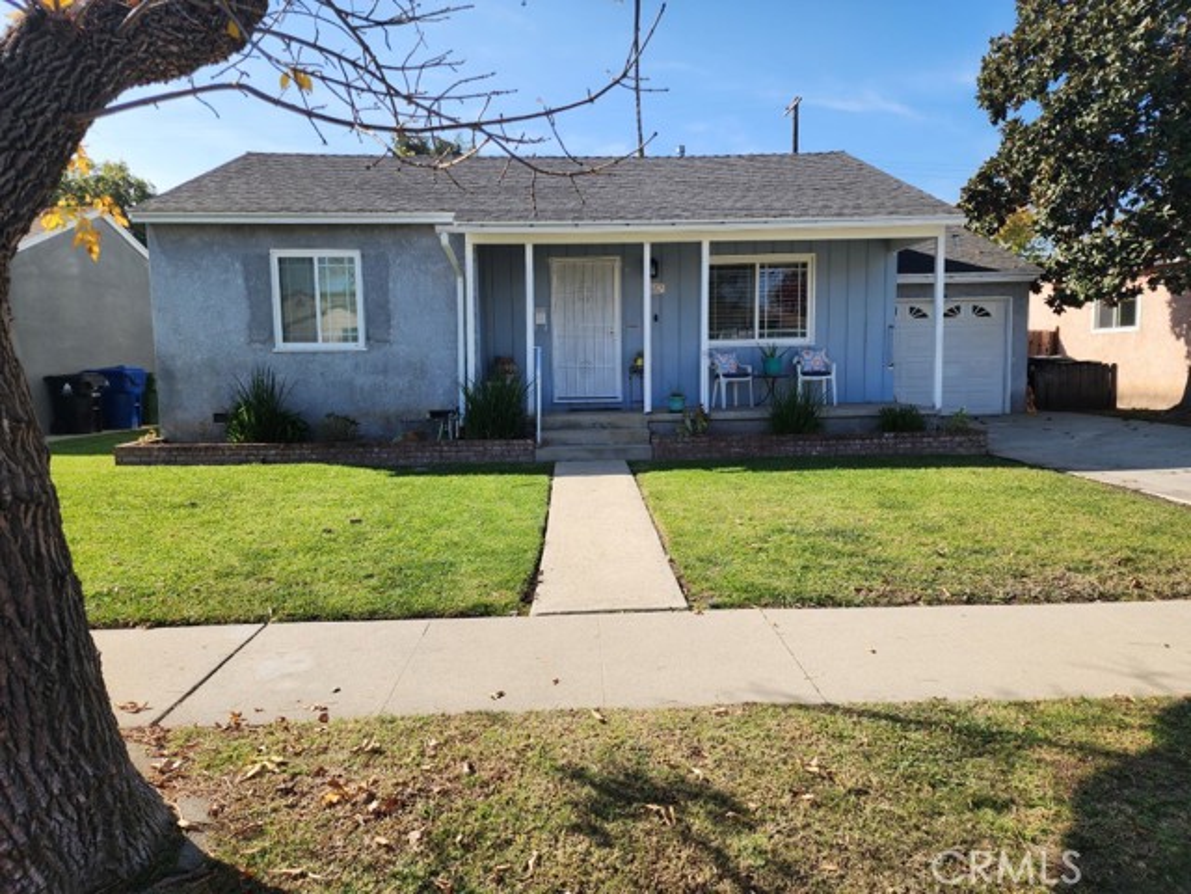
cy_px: 447
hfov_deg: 73.9
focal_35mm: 23
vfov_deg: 58.9
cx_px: 596
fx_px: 791
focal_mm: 6.4
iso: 12
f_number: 1.8
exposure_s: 1/690
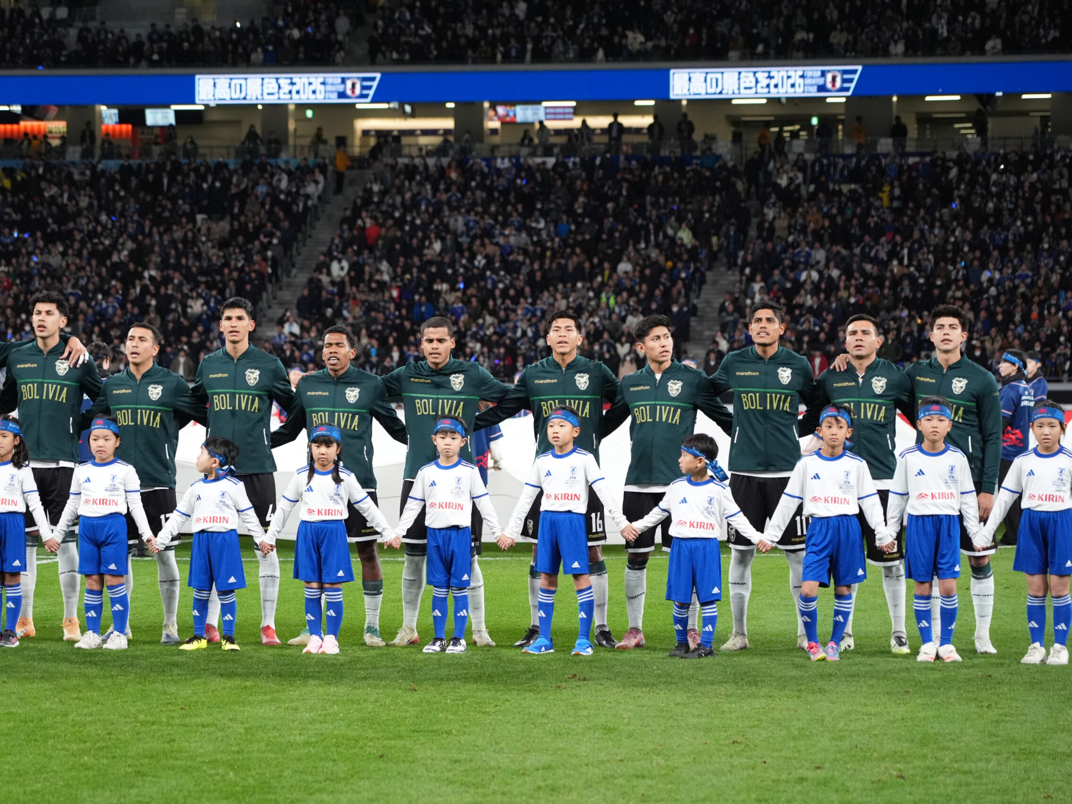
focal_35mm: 113
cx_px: 480
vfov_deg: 13.1
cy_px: 402
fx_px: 3500
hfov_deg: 17.4
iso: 4000
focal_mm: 104
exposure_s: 1/1250
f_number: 4
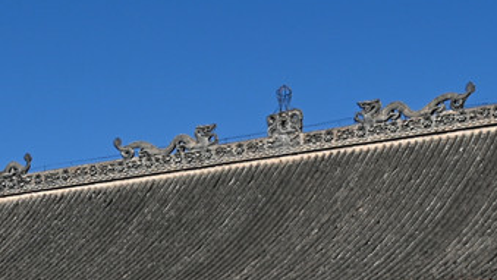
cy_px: 597
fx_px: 2083
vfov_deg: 7.3
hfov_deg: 13.3
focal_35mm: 158
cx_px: -70
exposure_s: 1/500
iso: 100
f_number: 8
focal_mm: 32
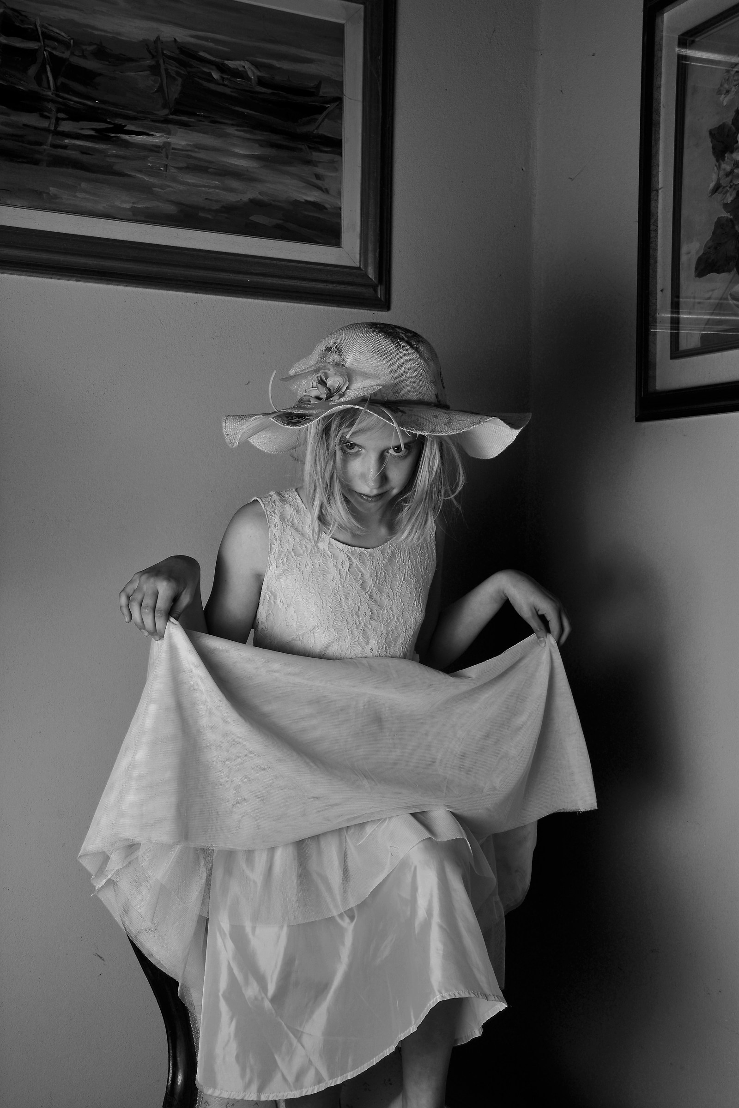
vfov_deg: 46.4
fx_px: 1293
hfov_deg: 31.9
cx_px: 370
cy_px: 554
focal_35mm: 42
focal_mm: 28
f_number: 8
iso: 100
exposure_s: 1/40
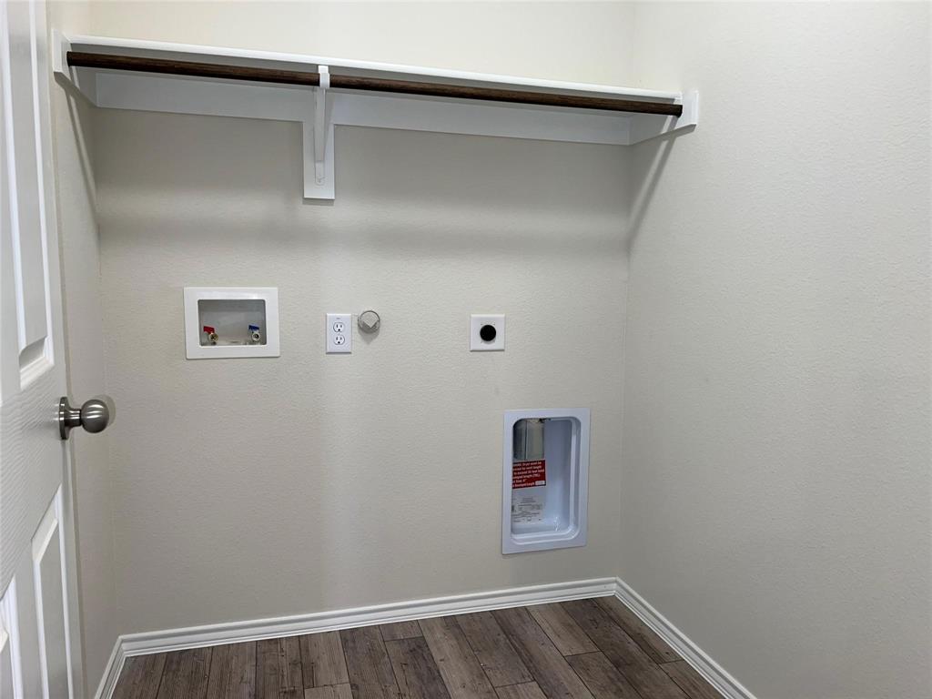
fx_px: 700
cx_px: 466
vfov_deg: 53.1
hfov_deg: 67.3
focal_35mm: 26
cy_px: 350
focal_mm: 5.7
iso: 50
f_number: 1.5
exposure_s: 1/36
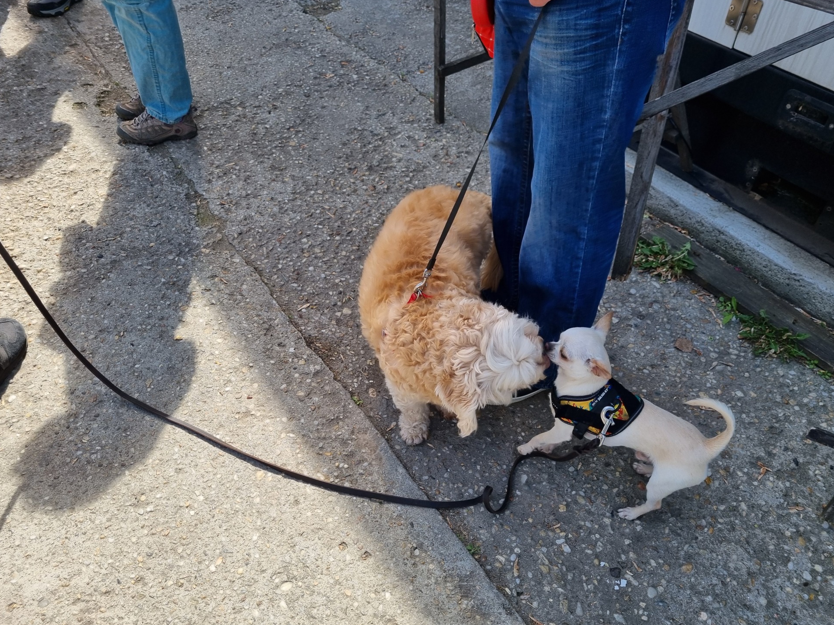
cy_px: 319
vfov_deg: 51.3
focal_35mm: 27
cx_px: 423
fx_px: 650
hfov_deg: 65.3
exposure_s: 1/1252
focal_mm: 5.4
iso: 50
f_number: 1.8
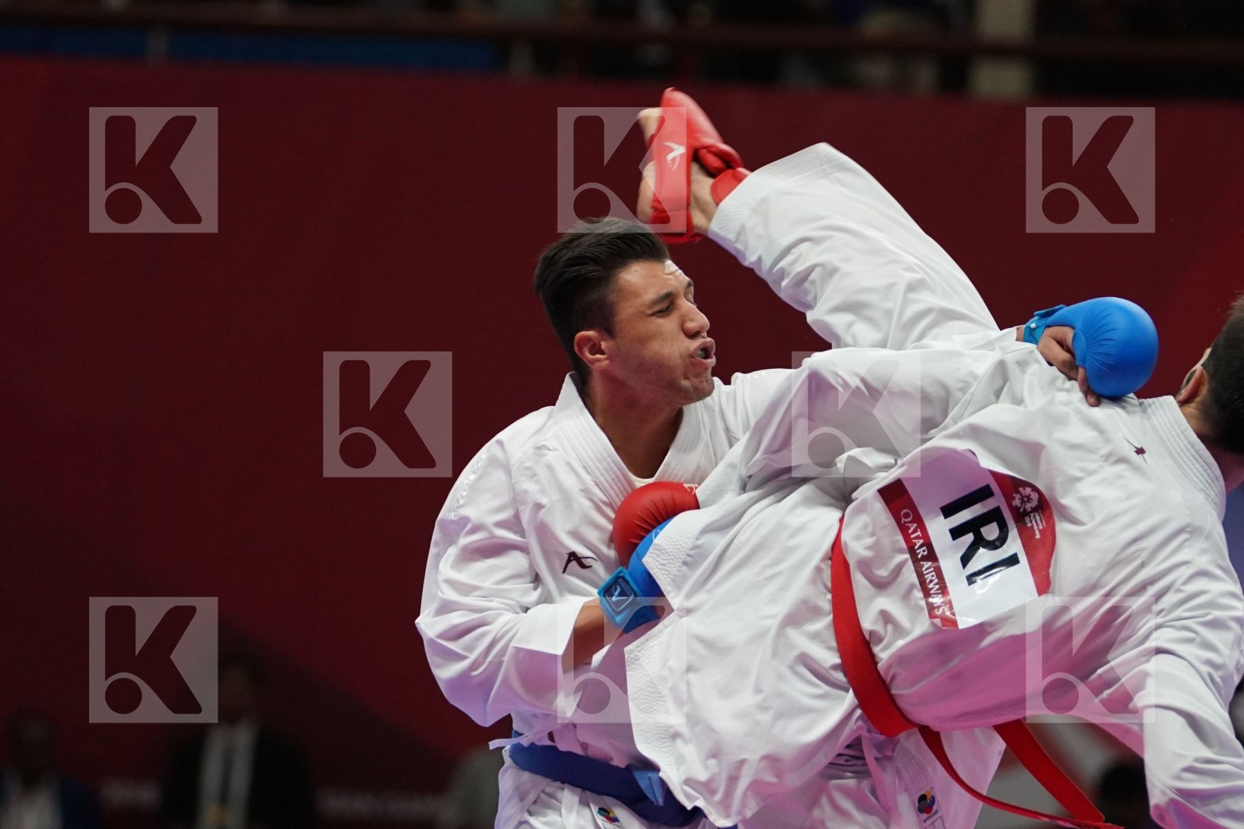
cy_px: 414
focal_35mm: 298
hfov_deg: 6.9
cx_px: 622
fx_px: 10297
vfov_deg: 4.6
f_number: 4
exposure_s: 1/1000
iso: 3200
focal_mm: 199
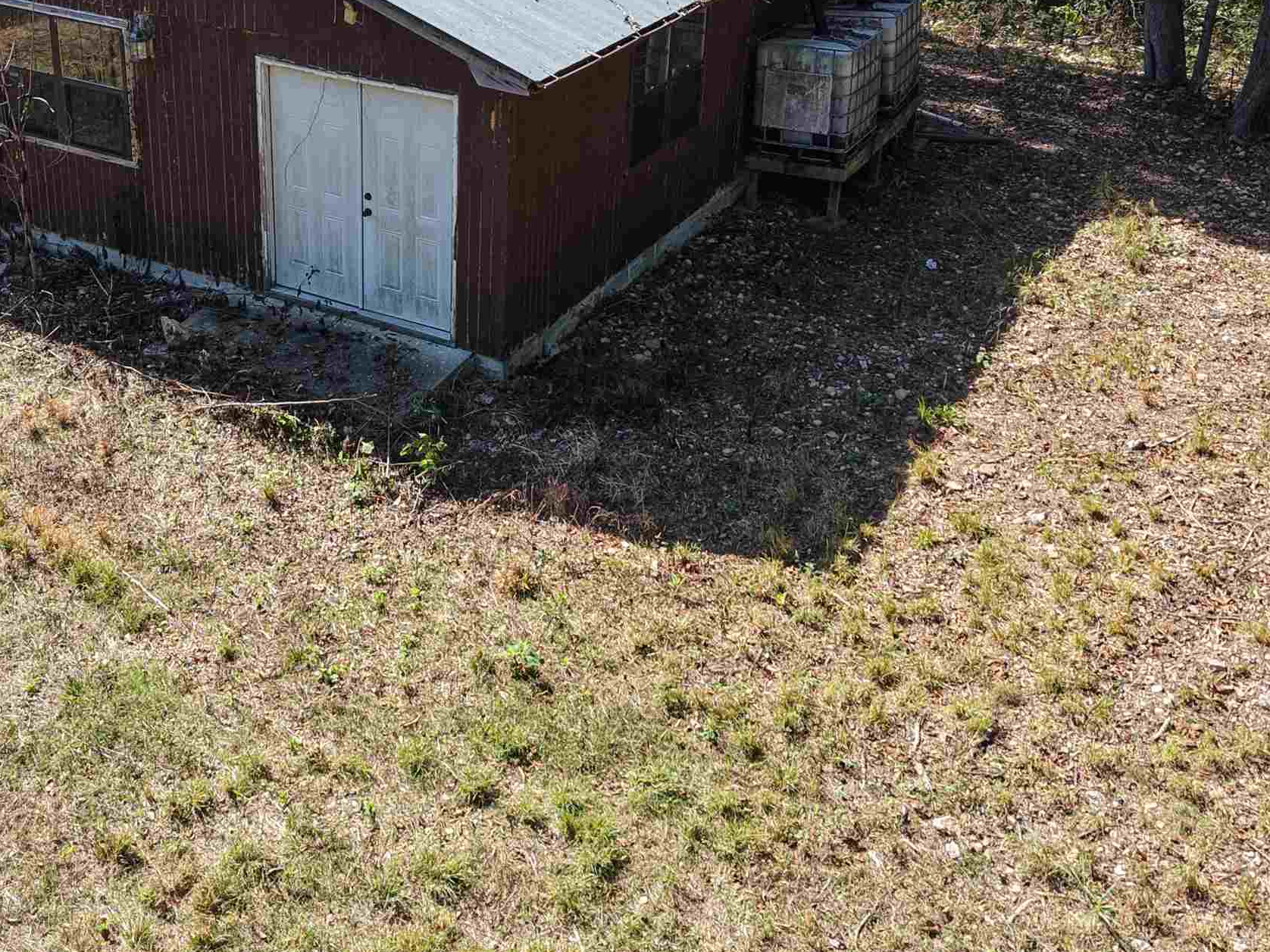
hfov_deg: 42.4
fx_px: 1614
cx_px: 434
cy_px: 222
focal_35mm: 44
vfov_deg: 32.2
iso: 220
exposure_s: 1/2000
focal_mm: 8.67
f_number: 1.8
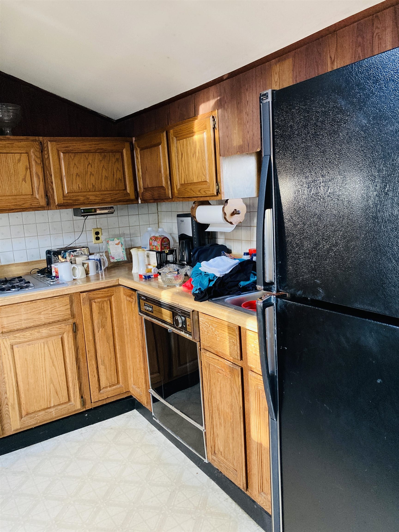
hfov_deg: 49.7
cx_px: 200
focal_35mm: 28
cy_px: 266
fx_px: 430
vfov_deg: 63.4
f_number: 1.8
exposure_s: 1/45
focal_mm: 3.99
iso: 320
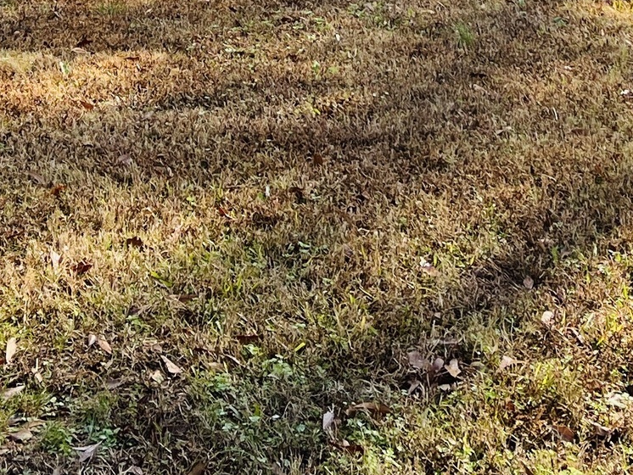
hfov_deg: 18.4
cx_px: 265
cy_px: -492
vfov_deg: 12.2
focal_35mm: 107
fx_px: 1957
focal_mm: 5.1
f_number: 1.6
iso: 50
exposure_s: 1/751
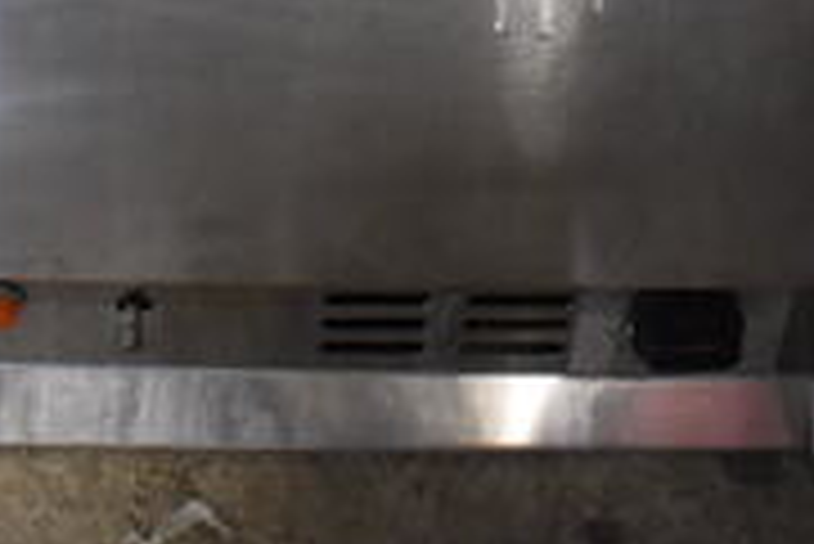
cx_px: 247
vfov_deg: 13.8
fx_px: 2059
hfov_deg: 22.2
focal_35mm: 91
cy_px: -355
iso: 2500
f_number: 3.5
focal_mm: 18
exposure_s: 1/125
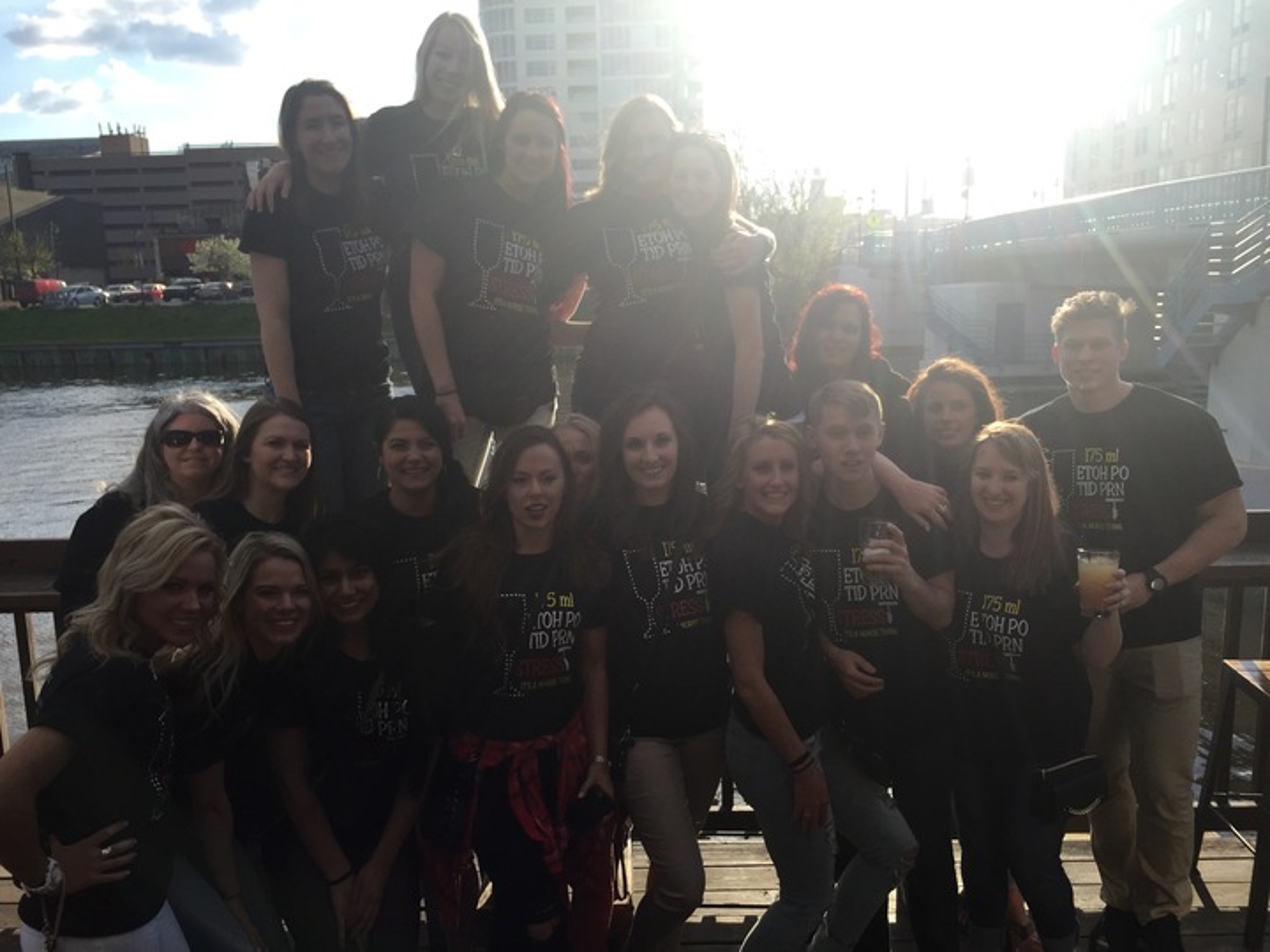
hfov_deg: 61.7
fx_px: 1064
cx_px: 635
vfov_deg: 48.2
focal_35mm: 29
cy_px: 476
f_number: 2.2
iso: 32
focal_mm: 4.15
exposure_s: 1/1041
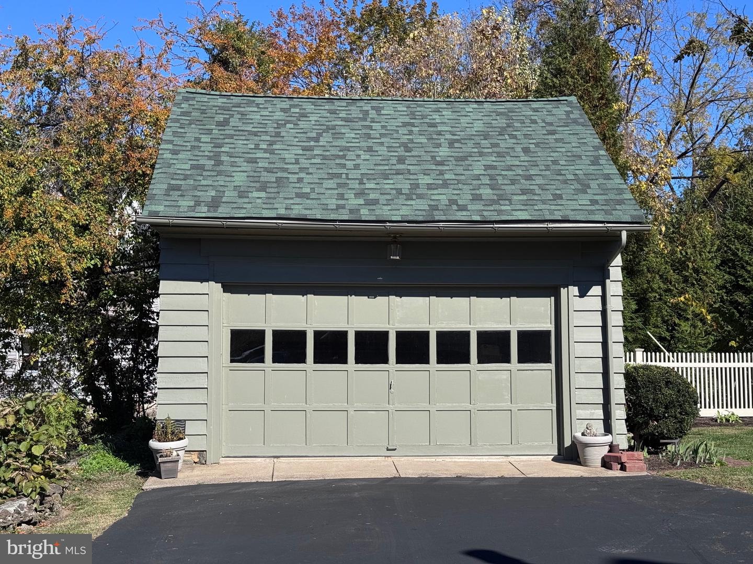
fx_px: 1044
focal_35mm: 48
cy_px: 282
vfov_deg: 30.3
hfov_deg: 39.7
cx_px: 376
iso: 64
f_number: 1.78
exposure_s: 1/4310
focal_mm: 6.76
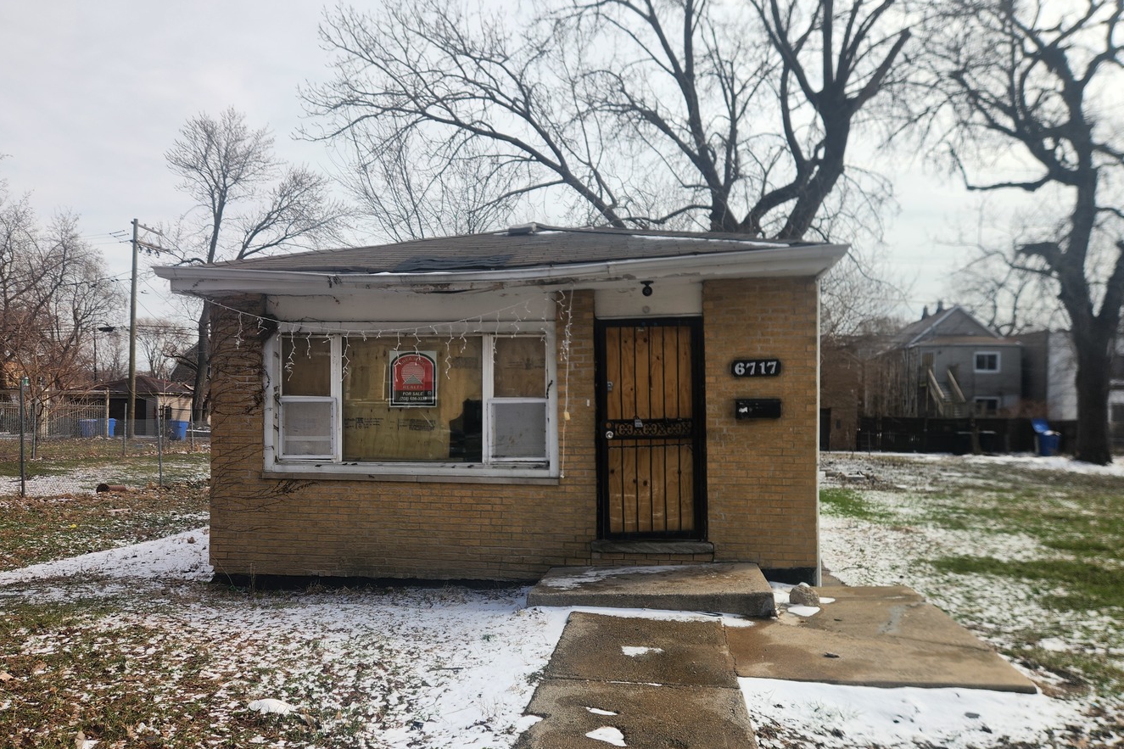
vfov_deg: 49.4
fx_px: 812
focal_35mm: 26
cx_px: 533
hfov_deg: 69.4
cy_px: 428
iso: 20
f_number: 1.8
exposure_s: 1/1775
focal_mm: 5.4
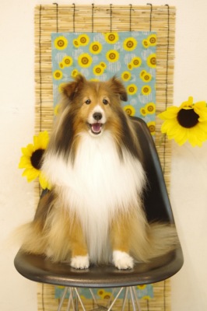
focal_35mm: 75
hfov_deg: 18.2
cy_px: 156
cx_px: 104
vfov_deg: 27.0
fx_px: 648
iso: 1600
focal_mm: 50
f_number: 2.8
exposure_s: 1/125
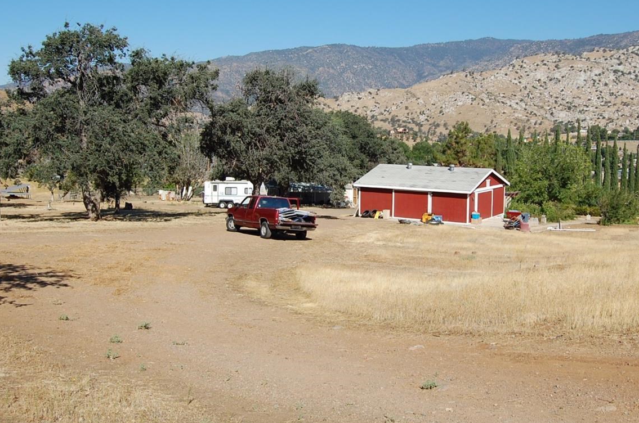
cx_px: 349
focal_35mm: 38
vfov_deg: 35.1
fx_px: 667
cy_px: 173
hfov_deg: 51.1
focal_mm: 19
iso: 200
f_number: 8
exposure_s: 1/500
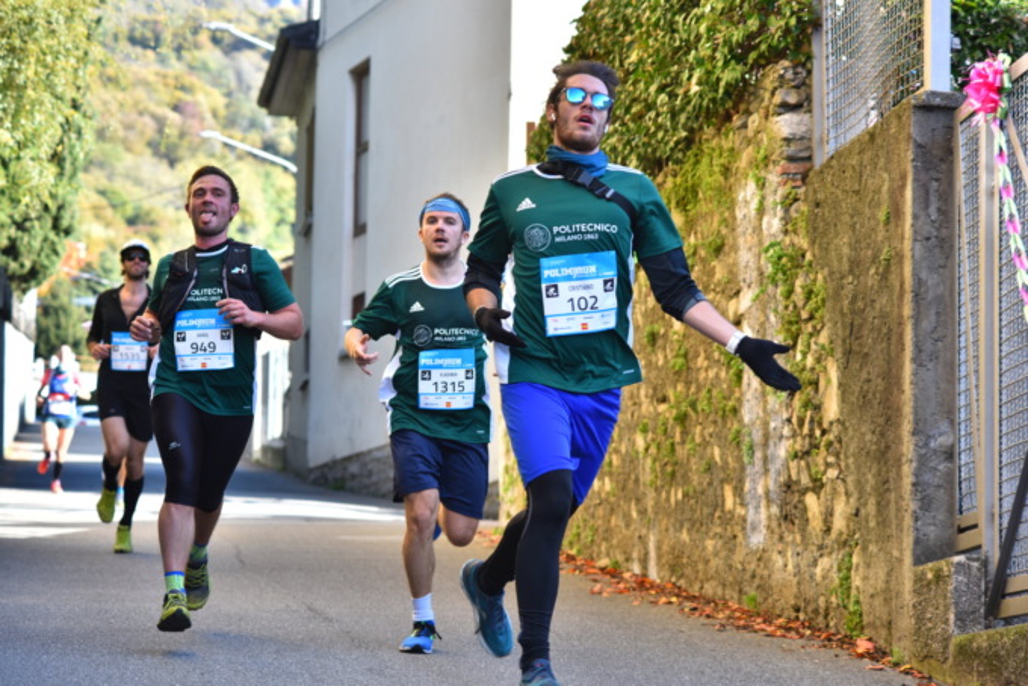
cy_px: 343
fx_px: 3314
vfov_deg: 11.8
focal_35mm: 116
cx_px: 514
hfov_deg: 17.6
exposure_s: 1/400
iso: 500
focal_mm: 116
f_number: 6.3
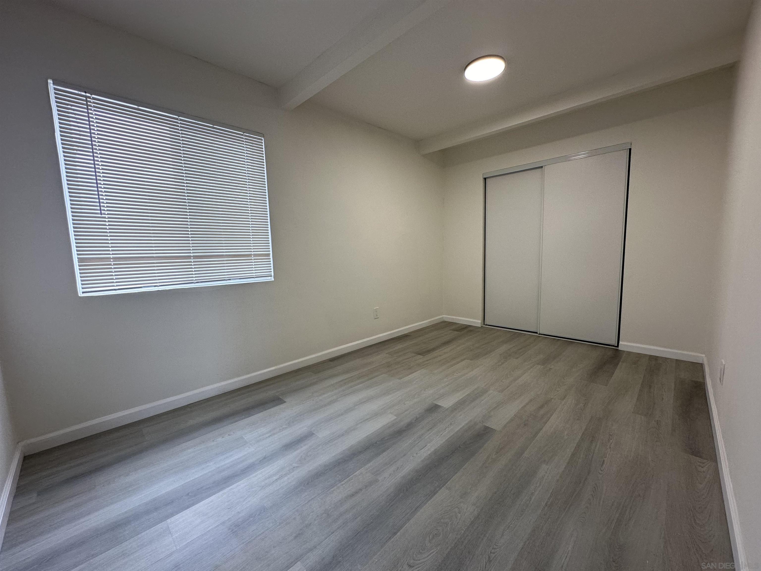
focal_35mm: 14
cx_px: 380
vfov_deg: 85.7
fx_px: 308
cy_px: 286
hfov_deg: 102.1
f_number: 2.2
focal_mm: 2.22
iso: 125
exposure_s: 1/120
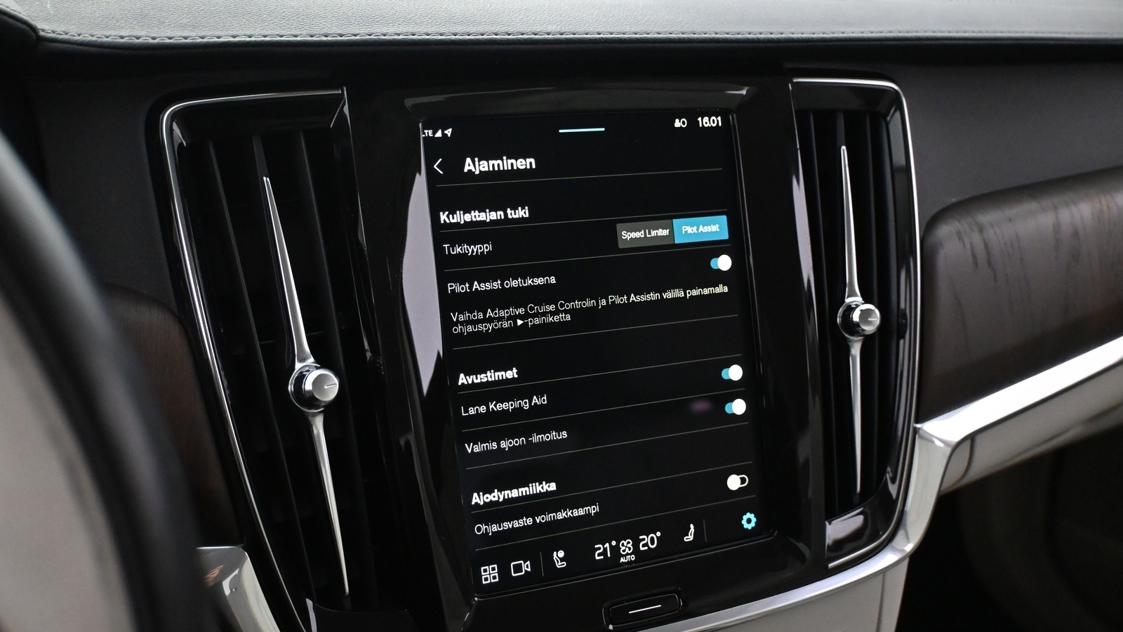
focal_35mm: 36
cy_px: 351
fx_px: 1066
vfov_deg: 33.0
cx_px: 556
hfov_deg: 55.6
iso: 4500
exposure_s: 1/60
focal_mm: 22.5
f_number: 4
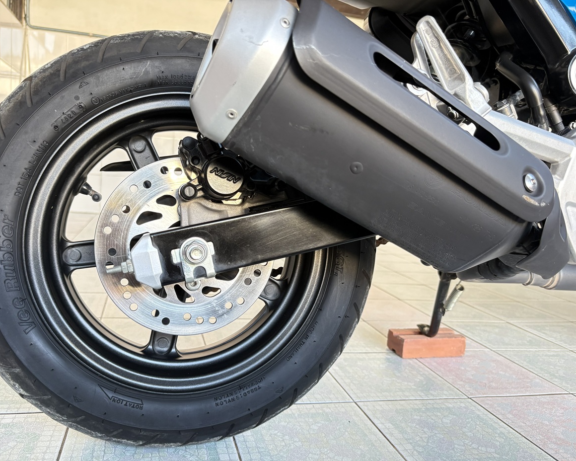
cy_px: 236
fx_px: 477
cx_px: 265
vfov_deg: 51.5
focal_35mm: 28
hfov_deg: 62.1
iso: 200
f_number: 1.6
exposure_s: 1/60
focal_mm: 5.96
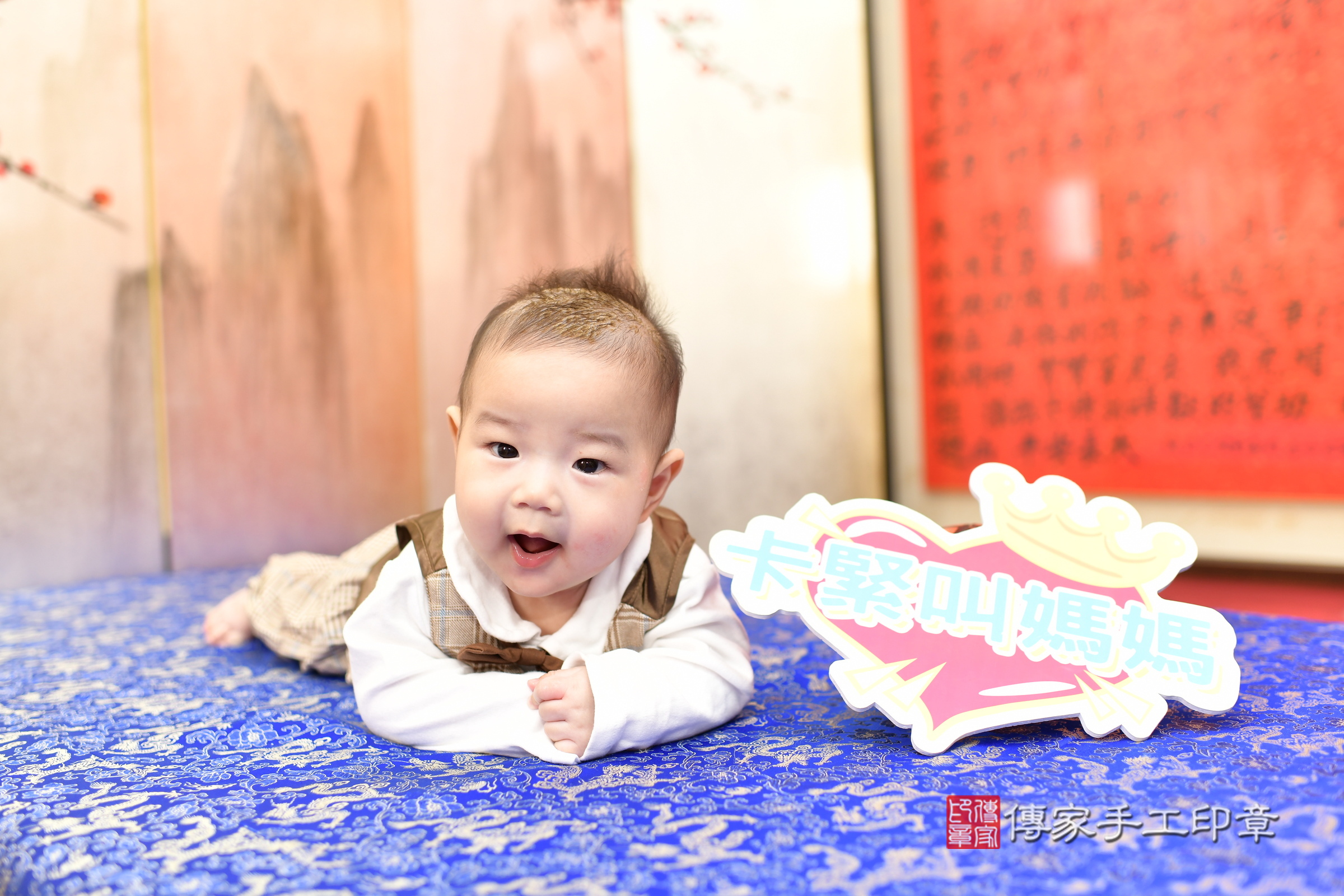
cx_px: 672
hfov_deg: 54.4
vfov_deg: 37.9
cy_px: 448
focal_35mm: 35
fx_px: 1307
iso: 500
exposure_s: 1/200
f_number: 2.8
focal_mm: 35
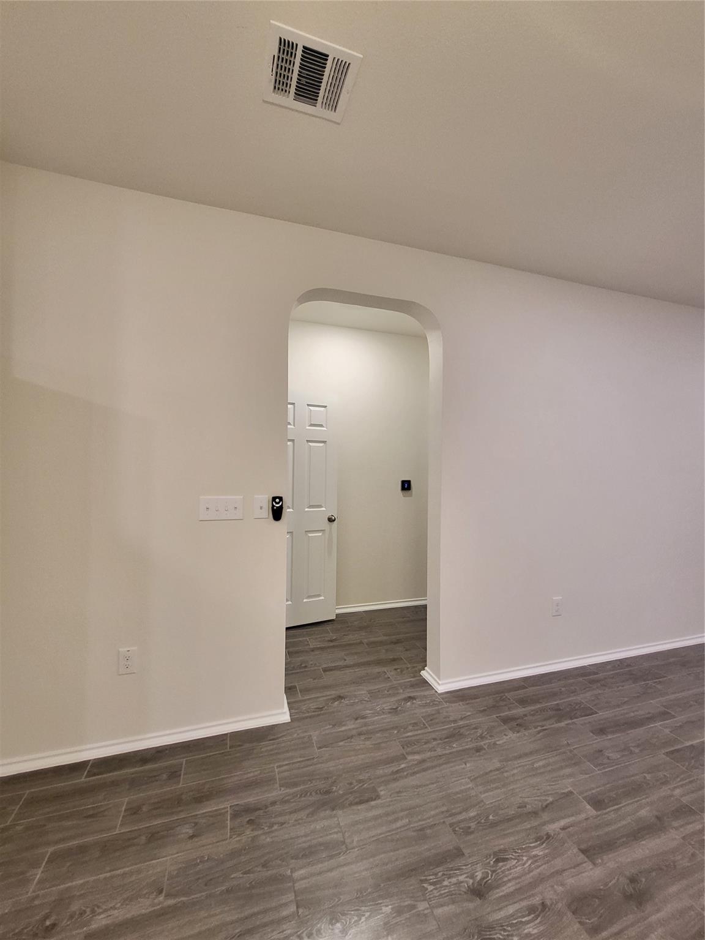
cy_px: 470
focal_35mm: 13
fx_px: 353
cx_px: 352
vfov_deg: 106.2
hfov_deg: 89.9
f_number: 2.2
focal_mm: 1.74
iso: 400
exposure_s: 1/60
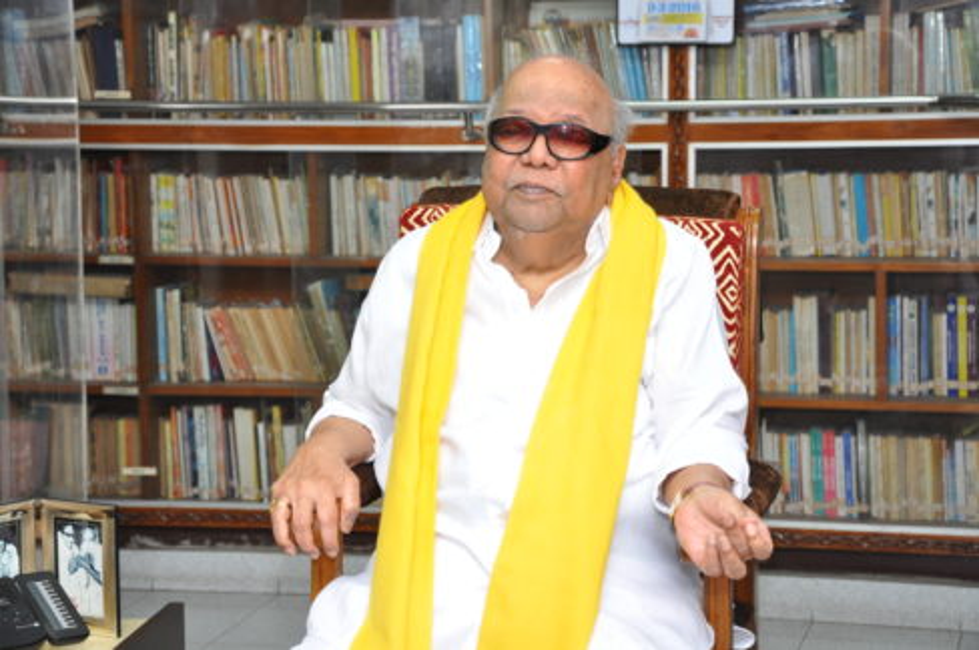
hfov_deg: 21.9
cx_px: 490
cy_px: 325
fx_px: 2526
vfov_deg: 14.7
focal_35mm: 93
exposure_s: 1/100
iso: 800
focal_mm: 62
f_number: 5.6
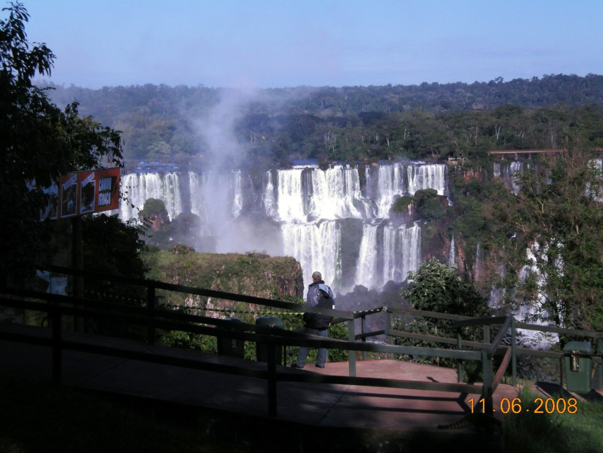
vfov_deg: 17.0
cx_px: 302
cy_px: 226
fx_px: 1516
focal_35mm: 87
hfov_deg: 22.5
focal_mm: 14.3
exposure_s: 1/372
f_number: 7.2
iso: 64
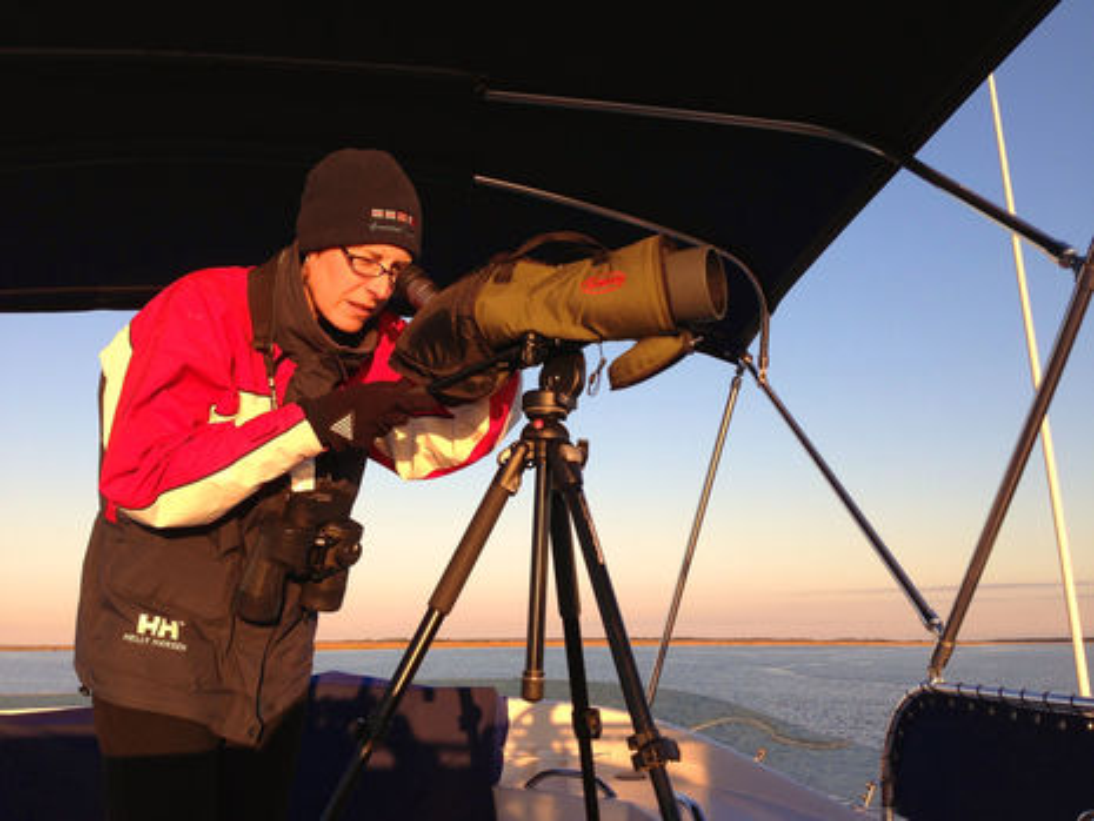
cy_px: 410
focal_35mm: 33
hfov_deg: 55.3
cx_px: 547
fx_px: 1043
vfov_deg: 43.0
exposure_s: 1/390
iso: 50
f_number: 2.4
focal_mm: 4.13
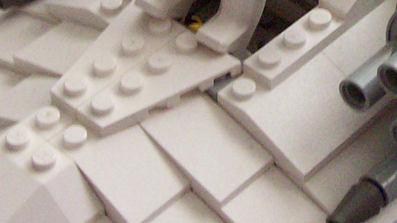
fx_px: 1368
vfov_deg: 9.1
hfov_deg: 16.4
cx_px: 291
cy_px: -95
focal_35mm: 130
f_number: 2.7
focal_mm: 6
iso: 160
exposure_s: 1/14.4
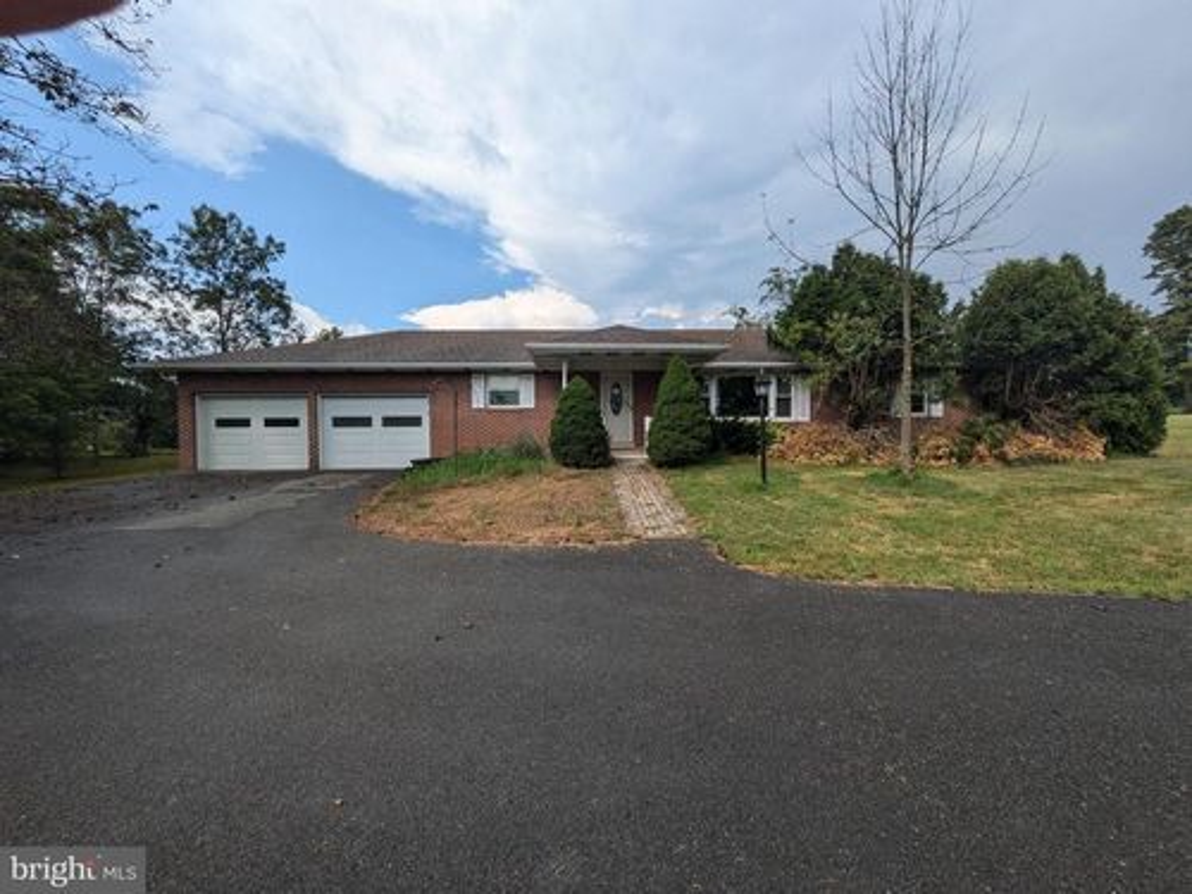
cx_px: 596
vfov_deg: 85.7
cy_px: 447
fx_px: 482
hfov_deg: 102.1
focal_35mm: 14
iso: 47
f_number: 2.2
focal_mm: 1.83
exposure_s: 1/1300
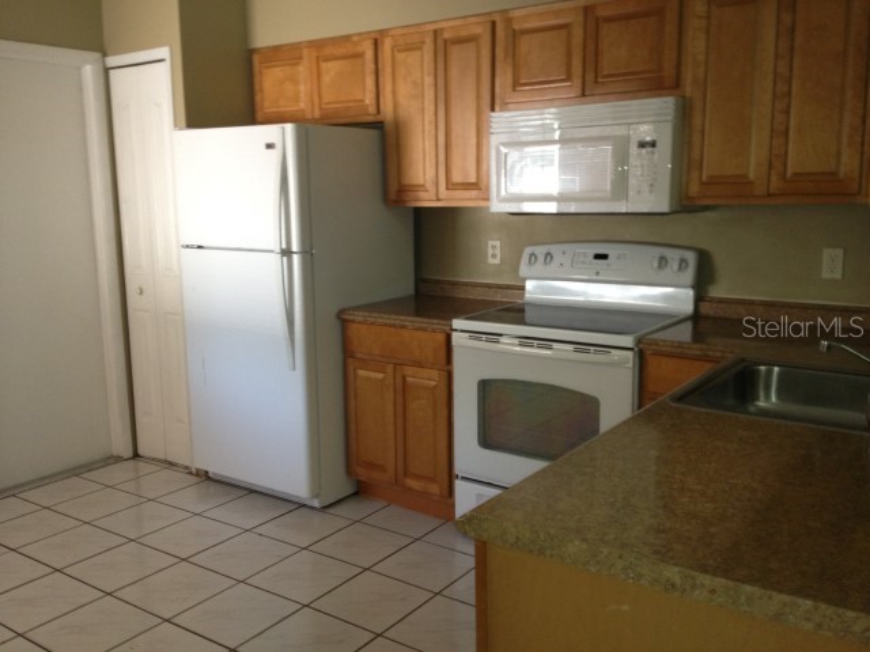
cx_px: 435
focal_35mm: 35
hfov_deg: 52.6
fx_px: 880
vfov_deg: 40.7
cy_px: 326
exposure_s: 1/20
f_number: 2.4
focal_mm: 4.28
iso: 125
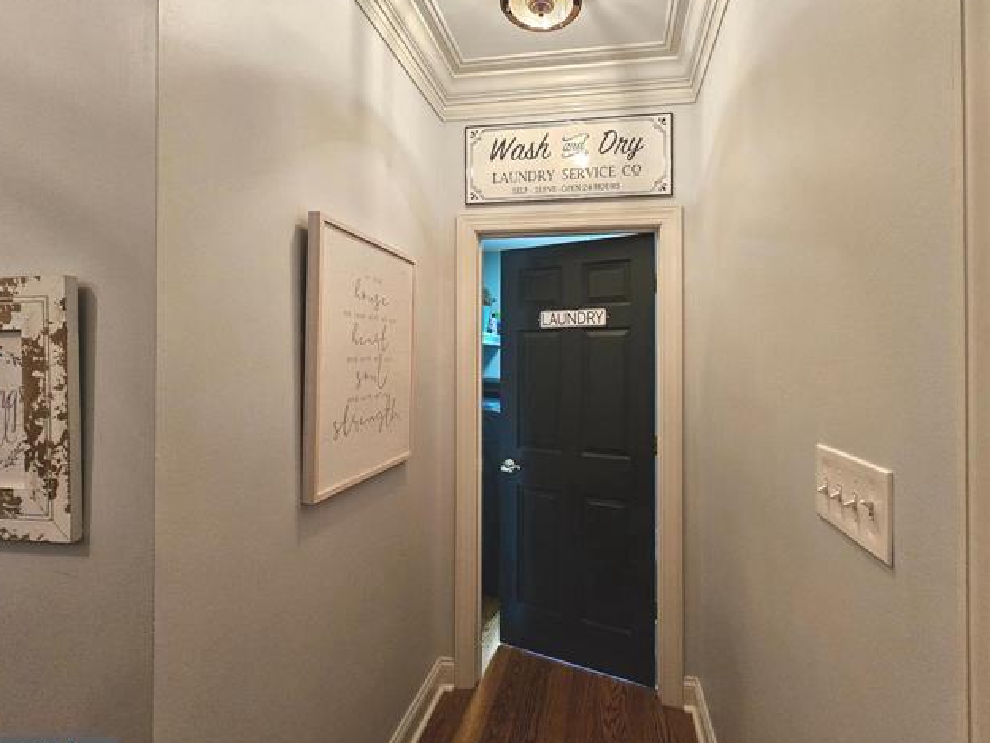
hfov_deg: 97.8
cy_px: 354
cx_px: 549
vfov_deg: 81.7
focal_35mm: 15
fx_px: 429
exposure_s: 1/60
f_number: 2.2
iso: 320
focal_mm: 2.2
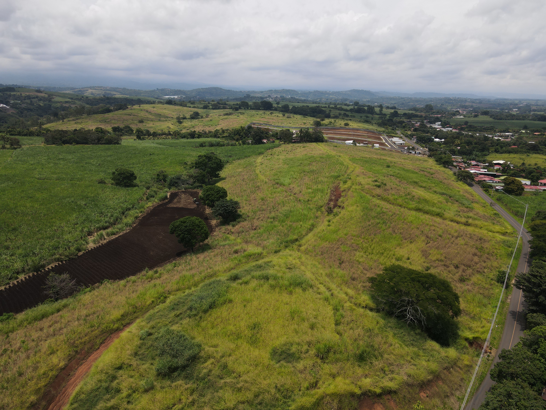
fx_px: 379
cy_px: 205
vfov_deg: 56.8
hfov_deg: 71.6
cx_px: 273
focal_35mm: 24
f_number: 2.8
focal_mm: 4.5
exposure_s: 1/1000
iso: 100
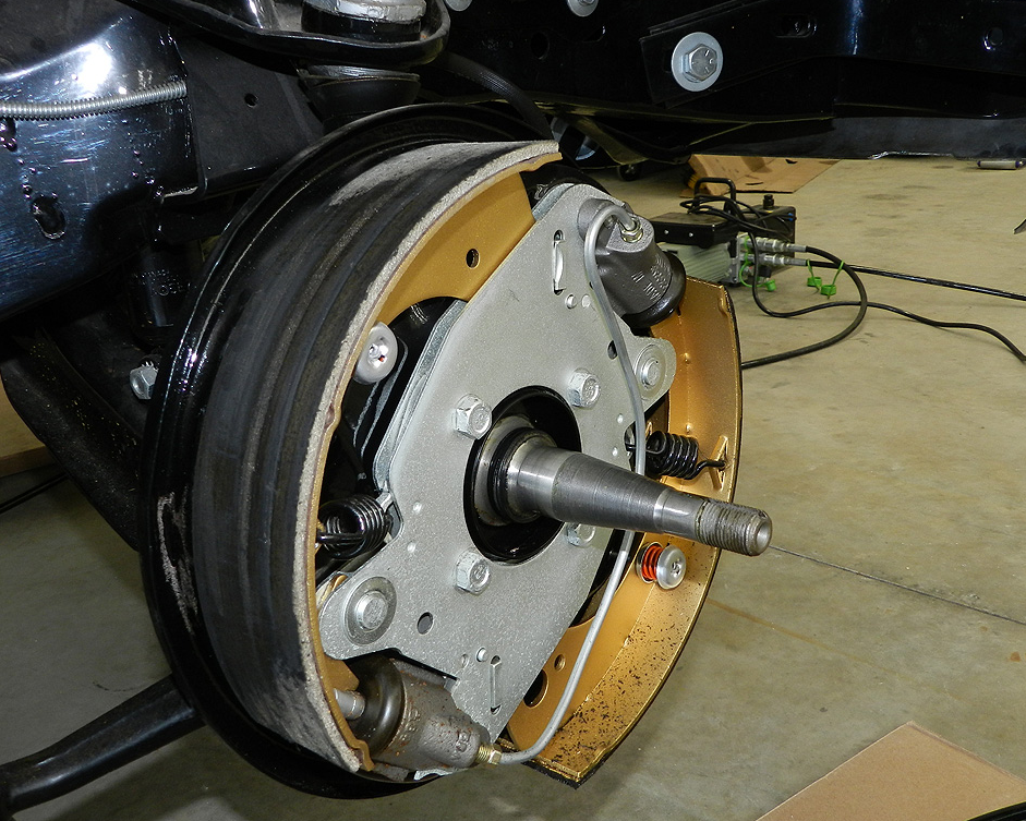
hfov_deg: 52.8
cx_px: 514
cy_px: 406
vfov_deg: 43.4
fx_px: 1033
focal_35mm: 34
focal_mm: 5.6
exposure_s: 1/30
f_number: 3.7
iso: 200
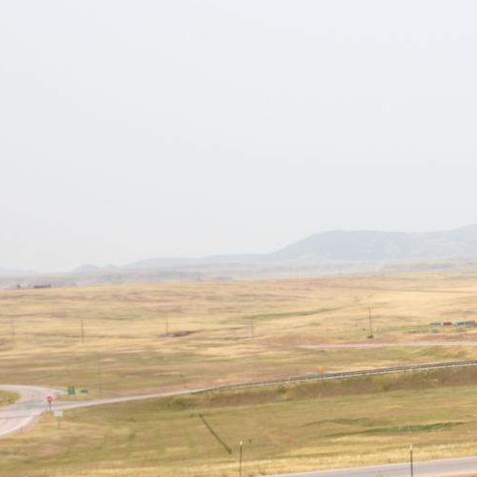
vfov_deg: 14.1
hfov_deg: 13.1
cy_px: 331
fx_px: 1918
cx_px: 798
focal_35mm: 123
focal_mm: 35
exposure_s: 1/200
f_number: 7.1
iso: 100
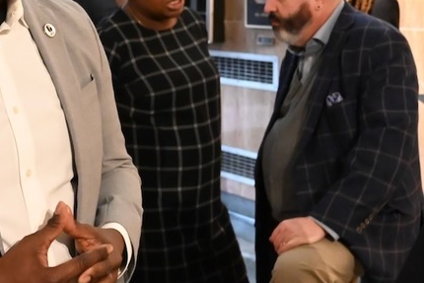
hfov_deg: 29.2
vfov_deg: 19.6
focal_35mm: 69
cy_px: 66
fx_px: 813
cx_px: 232
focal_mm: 29
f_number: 5
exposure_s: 1/200
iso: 16000
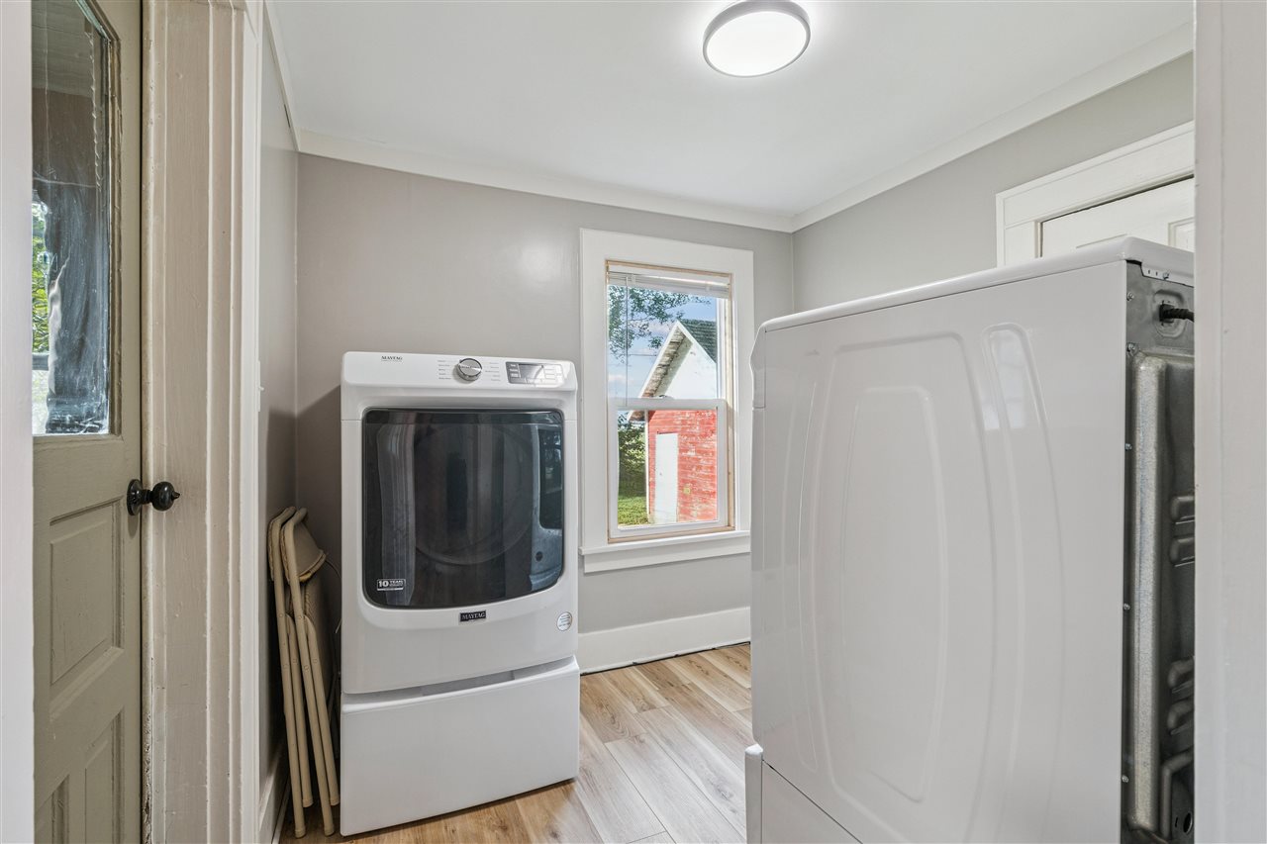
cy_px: 422
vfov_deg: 73.7
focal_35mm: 16
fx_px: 563
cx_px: 634
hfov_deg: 96.7
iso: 400
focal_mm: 16
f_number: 9
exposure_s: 1/13
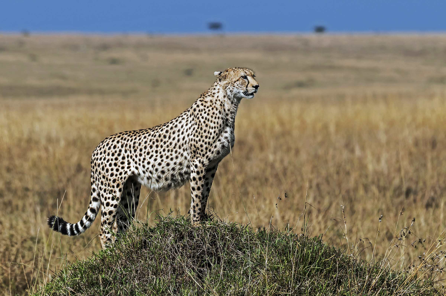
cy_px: 148
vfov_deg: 2.9
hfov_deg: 4.4
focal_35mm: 465
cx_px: 223
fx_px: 5754
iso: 200
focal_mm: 310
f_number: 8
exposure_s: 1/500
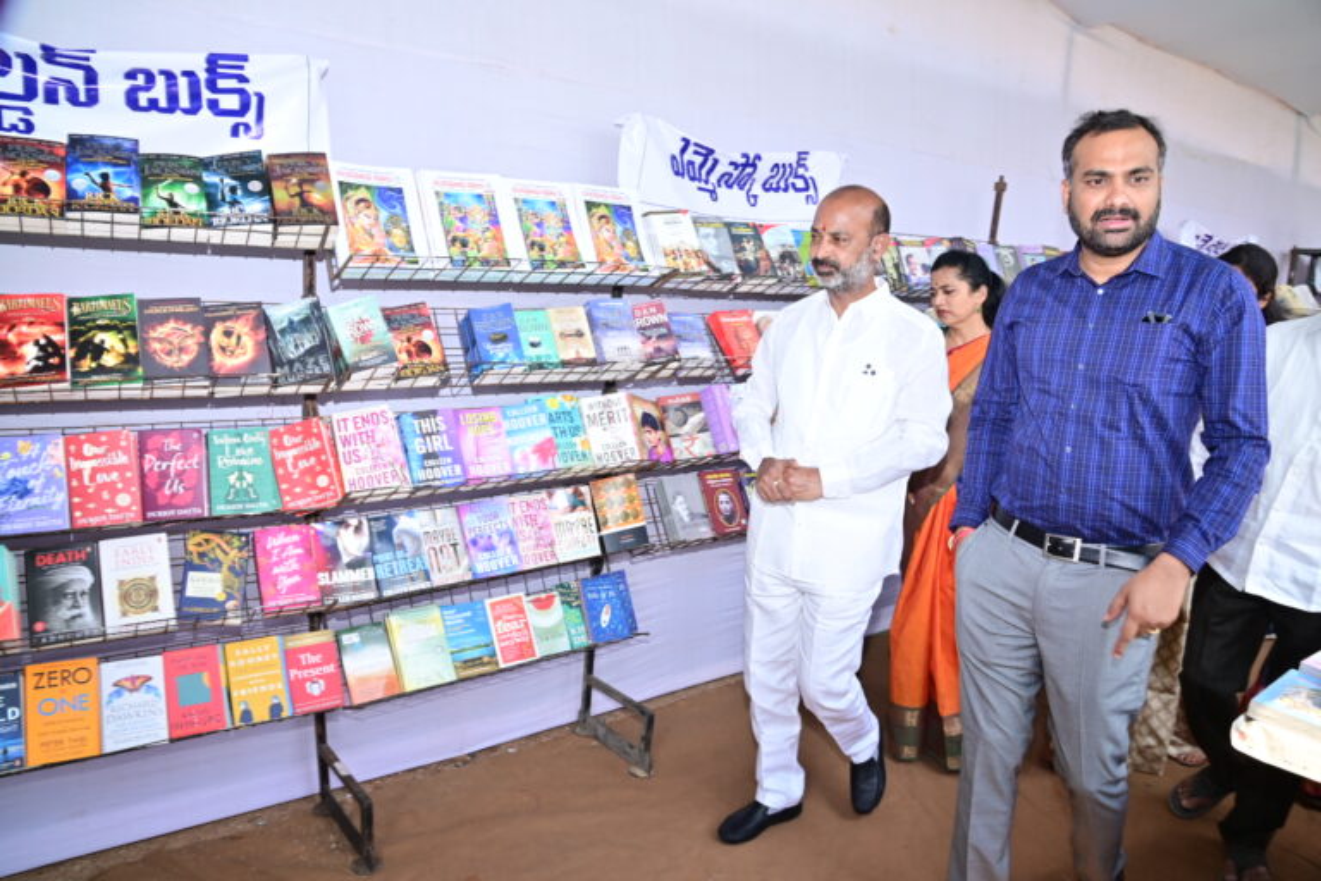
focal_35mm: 24
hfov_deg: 73.7
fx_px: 881
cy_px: 440
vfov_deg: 53.1
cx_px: 660
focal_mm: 24
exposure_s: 1/125
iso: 800
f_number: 13
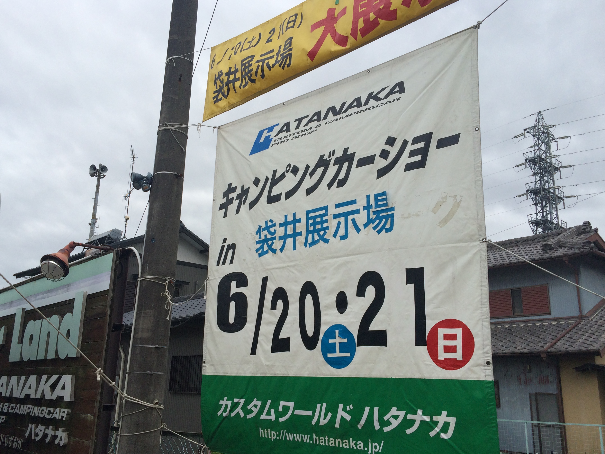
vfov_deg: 44.1
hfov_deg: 56.8
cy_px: 242
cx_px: 288
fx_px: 559
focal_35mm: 32
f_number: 2.2
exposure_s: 1/2564
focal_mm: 4.15
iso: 32
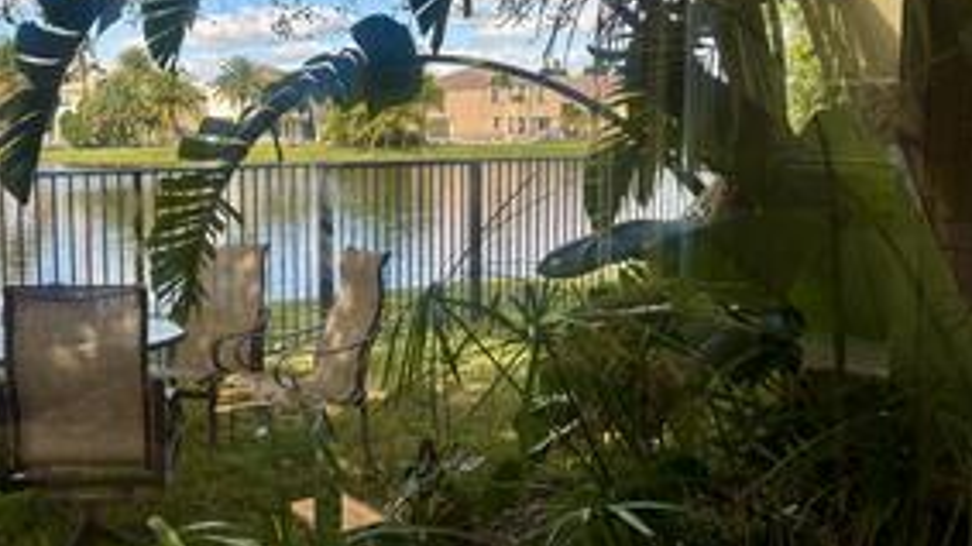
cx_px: 354
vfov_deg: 29.5
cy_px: 189
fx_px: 1031
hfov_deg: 49.9
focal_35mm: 40
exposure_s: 1/300
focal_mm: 5.96
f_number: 1.6
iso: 50
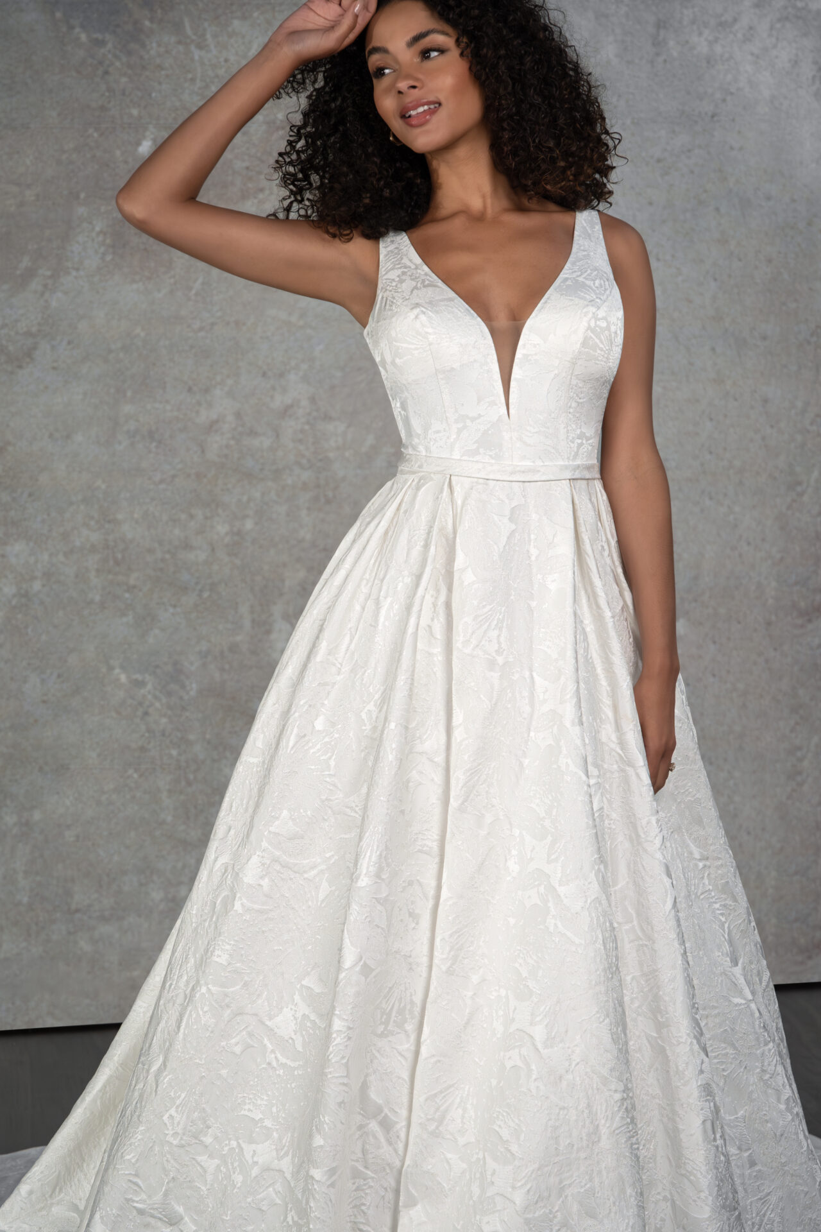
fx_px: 2873
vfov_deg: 24.2
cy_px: 616
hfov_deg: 16.3
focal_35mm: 84
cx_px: 410
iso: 1000
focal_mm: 56
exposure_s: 1/1250
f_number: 3.8
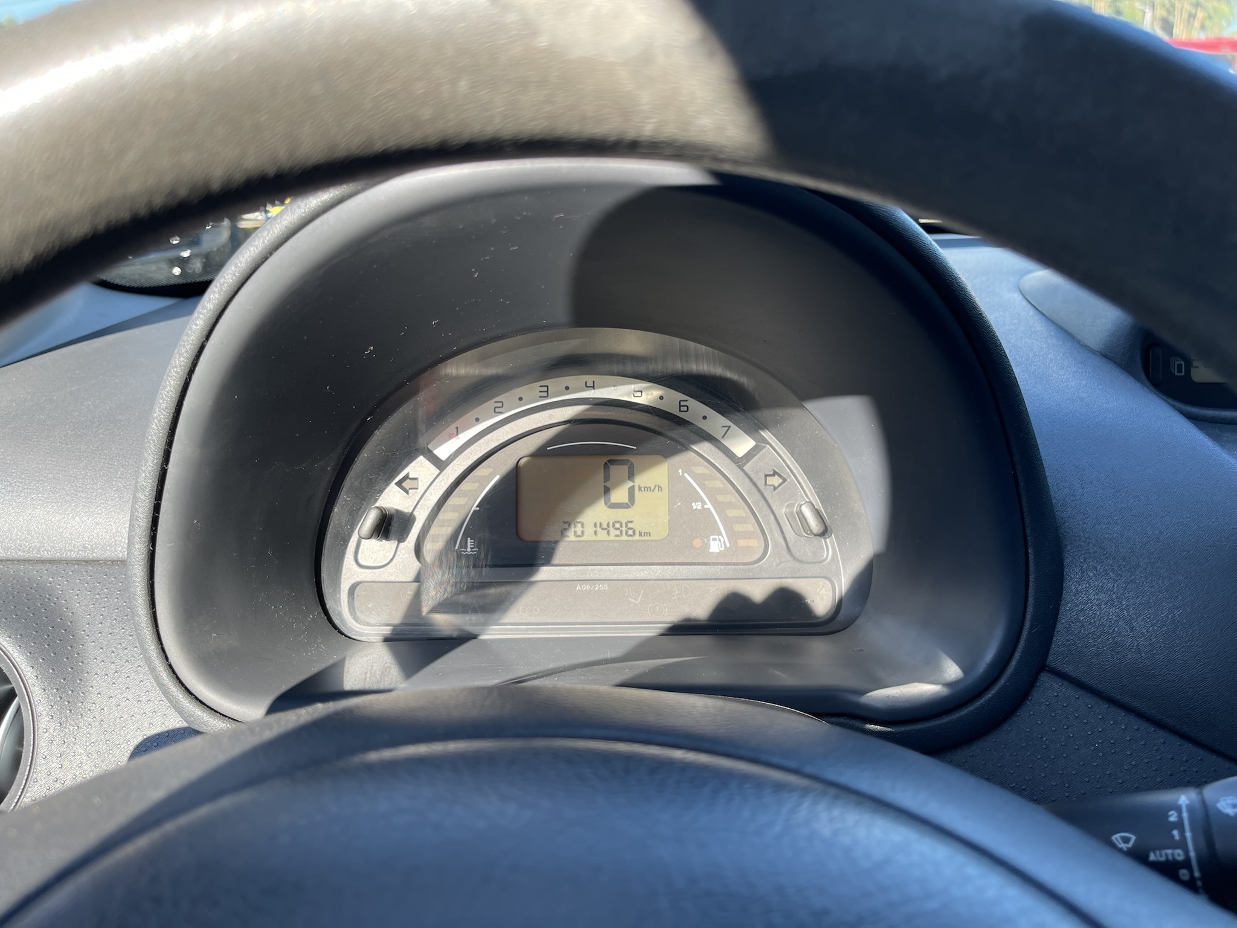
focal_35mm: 26
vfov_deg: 53.1
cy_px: 464
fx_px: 929
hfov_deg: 67.3
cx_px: 618
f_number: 1.6
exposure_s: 1/383
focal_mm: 5.1
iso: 32
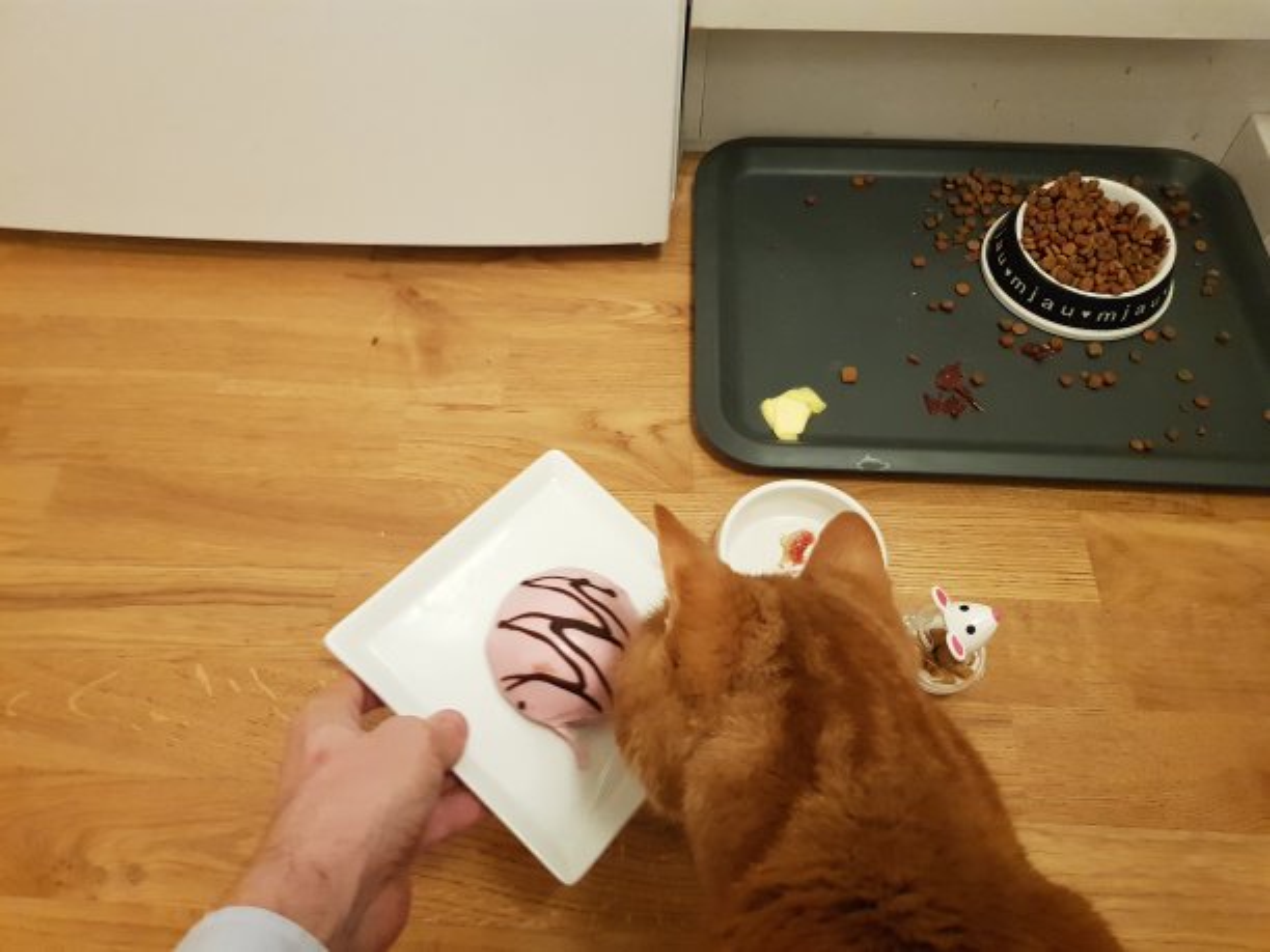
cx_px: 635
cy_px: 476
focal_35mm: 26
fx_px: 954
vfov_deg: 53.1
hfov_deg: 67.3
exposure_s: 1/50
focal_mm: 4.2
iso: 640
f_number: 1.7
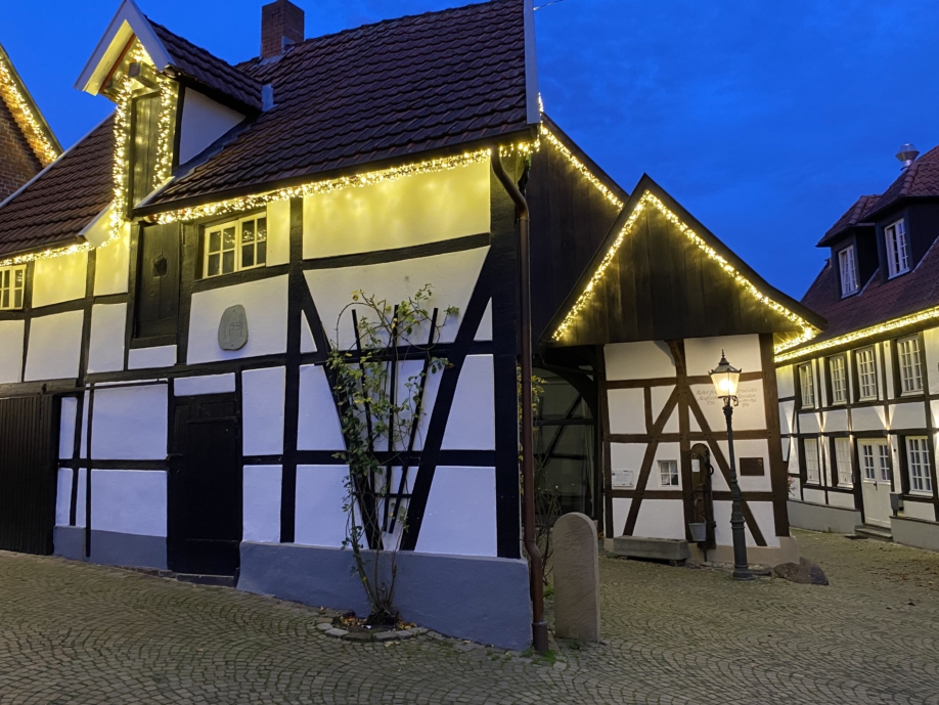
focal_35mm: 29
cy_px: 339
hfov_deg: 61.6
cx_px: 462
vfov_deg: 48.2
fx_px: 787
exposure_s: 1/33
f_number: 1.8
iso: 400
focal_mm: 4.25
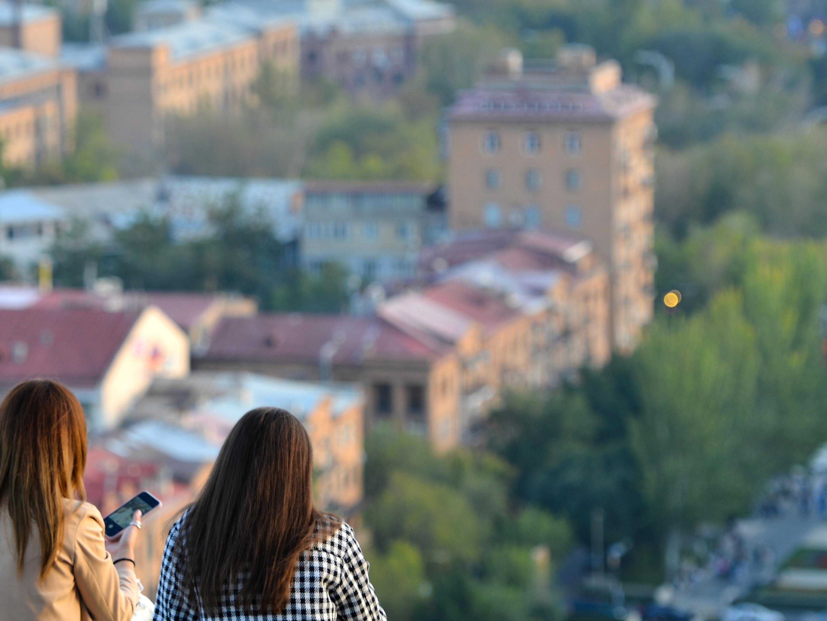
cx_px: 237
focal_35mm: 212
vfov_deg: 7.0
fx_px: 5065
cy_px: 351
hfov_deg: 9.3
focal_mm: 112
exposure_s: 1/100
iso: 100
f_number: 3.2
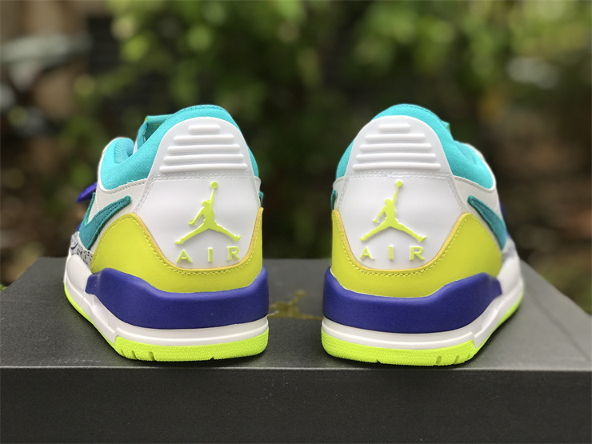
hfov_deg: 33.8
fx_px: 975
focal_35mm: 57
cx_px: 296
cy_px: 222
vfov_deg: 25.7
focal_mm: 6.6
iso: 32
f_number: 2.8
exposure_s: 1/50
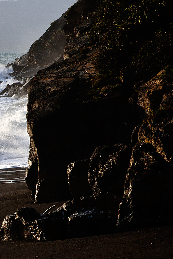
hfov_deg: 7.3
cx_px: -57
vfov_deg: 11.1
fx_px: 1334
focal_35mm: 185
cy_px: 141
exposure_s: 1/160
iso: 250
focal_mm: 98
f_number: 16
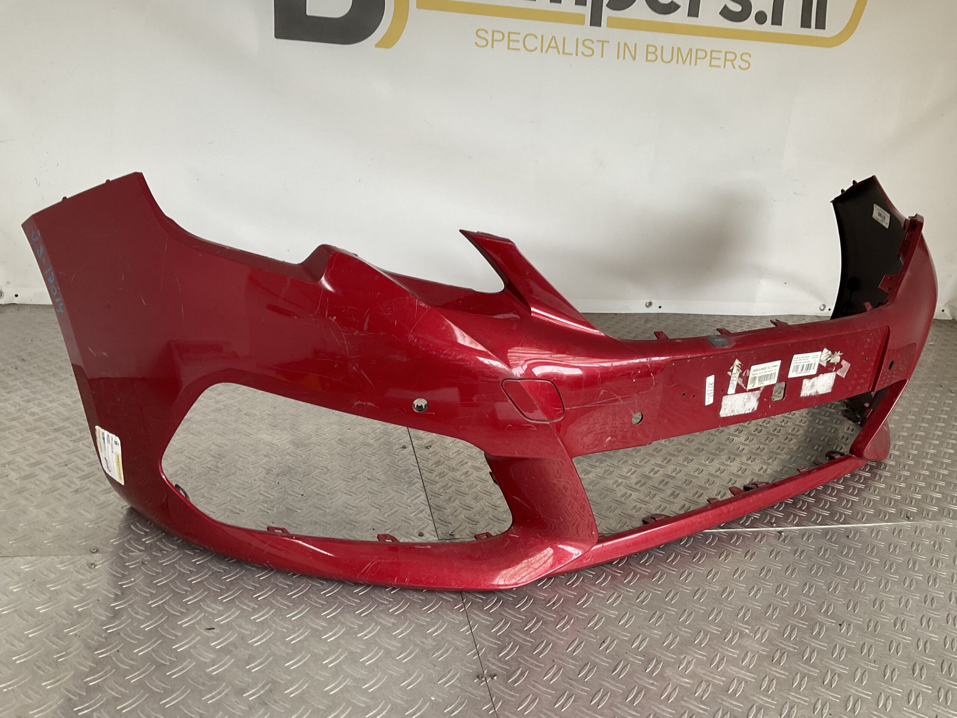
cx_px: 478
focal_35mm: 29
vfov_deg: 48.2
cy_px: 359
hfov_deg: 61.7
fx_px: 802
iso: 40
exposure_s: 1/60
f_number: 1.8
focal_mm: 3
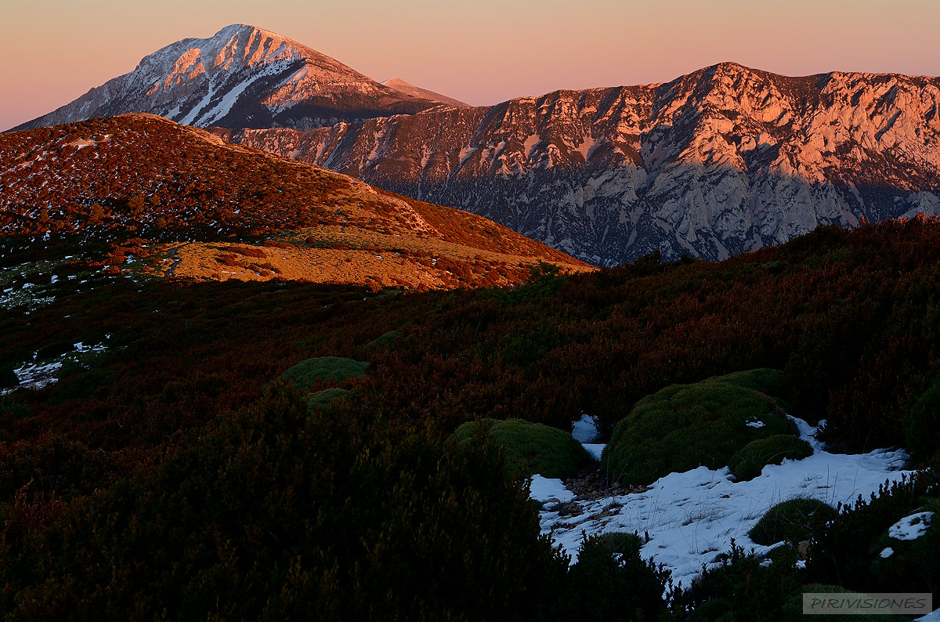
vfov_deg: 18.1
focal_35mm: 75
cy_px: 311
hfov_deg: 27.1
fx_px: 1954
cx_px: 470
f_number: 10
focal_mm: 50
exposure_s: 1/30
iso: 200
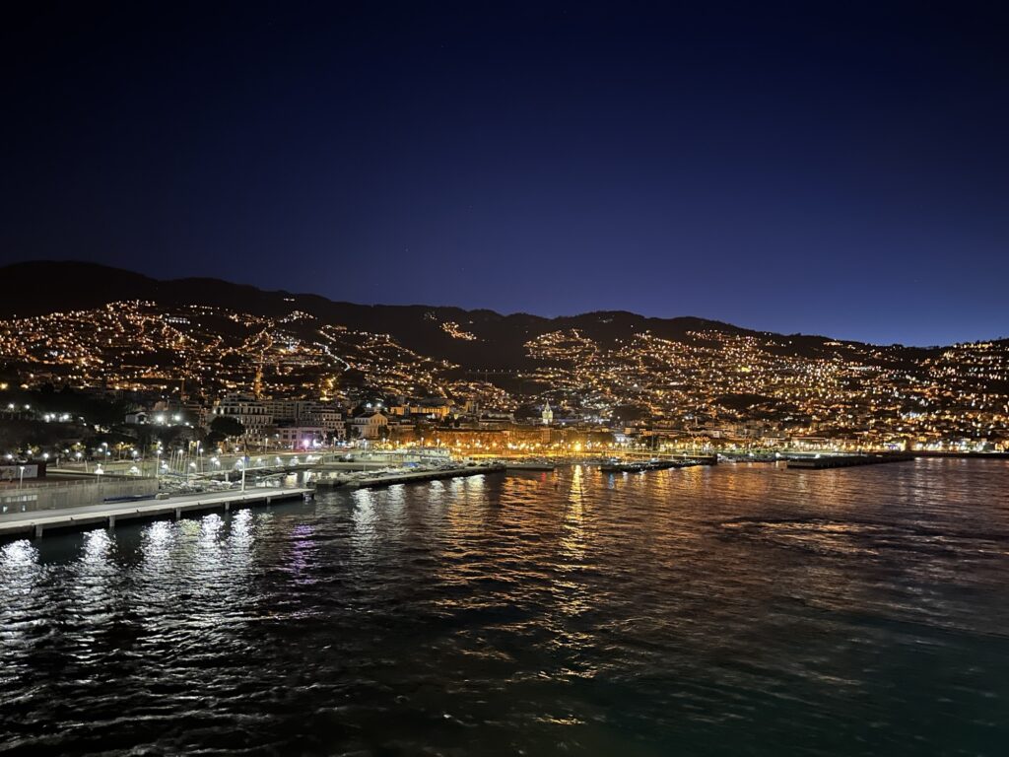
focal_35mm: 24
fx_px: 700
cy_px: 378
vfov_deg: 56.8
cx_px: 504
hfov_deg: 71.6
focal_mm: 6.86
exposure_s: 1/9
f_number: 1.78
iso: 1600
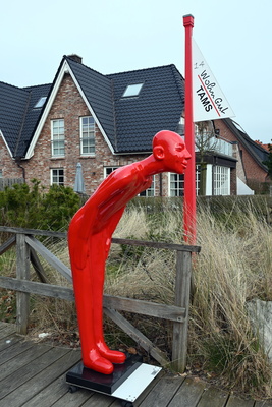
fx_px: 357
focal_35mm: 32
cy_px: 204
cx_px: 136
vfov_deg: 59.5
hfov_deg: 41.7
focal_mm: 21
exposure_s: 1/250
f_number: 5.6
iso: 100
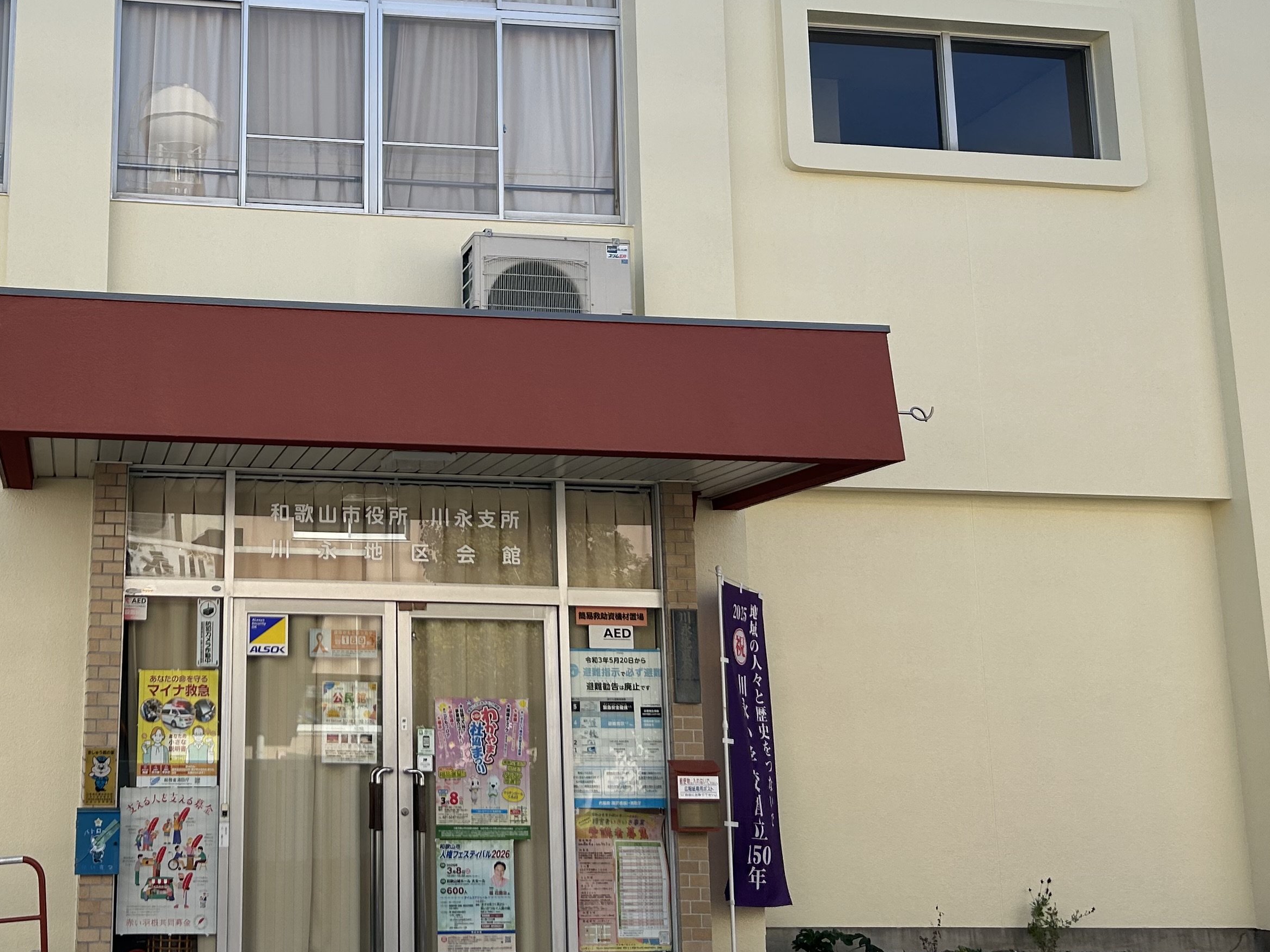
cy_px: 392
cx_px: 270
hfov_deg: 40.5
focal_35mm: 45
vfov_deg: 32.1
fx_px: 1651
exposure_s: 1/2571
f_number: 1.5
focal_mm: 5.7
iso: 50
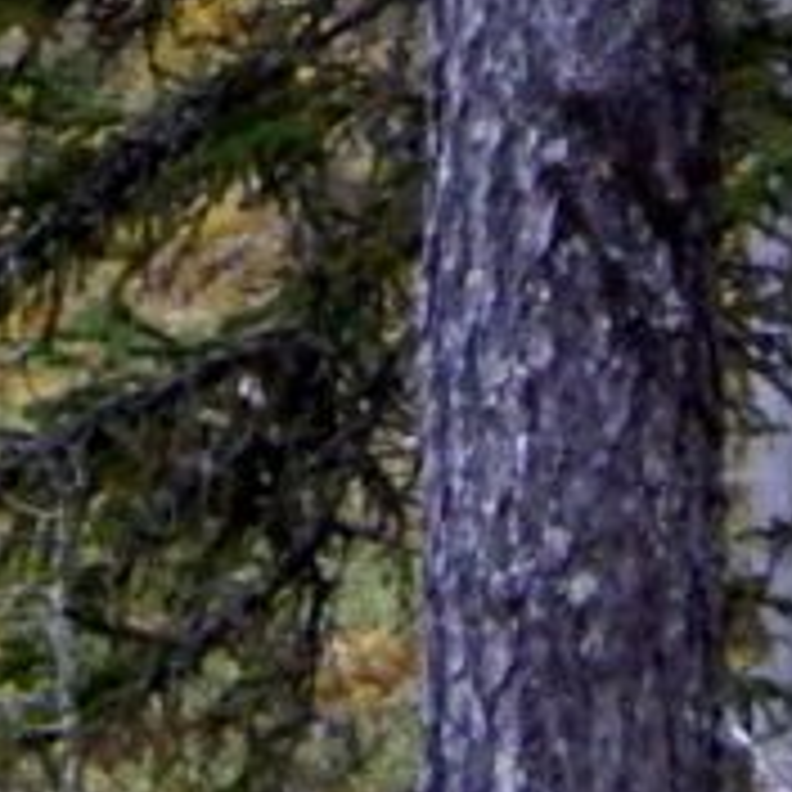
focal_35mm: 2629
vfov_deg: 0.7
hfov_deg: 0.7
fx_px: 68052
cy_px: -774
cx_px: -718
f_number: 6.2
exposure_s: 1/30
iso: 560
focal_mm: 68.7
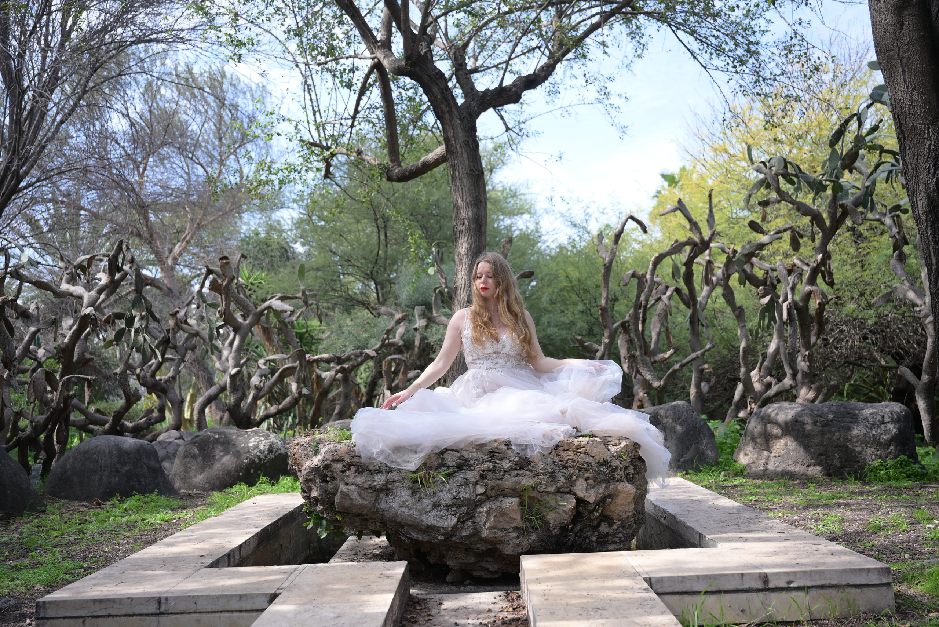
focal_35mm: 31
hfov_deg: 60.3
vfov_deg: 42.4
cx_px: 470
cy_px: 314
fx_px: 809
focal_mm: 31
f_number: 3.5
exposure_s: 1/400
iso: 125
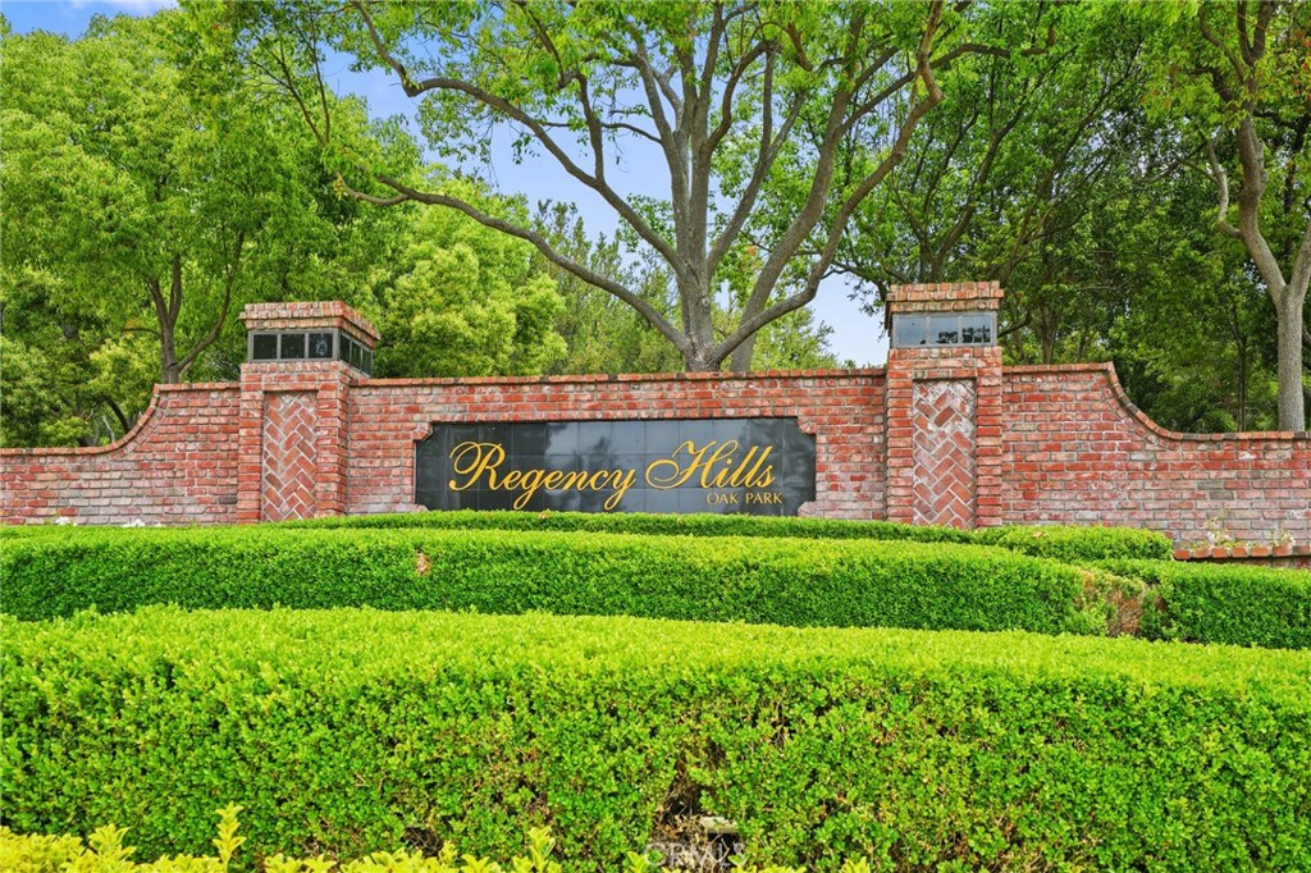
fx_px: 1274
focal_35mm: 35
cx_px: 656
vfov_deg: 37.8
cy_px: 436
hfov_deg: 54.4
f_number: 8
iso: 100
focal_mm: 35
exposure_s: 1/50
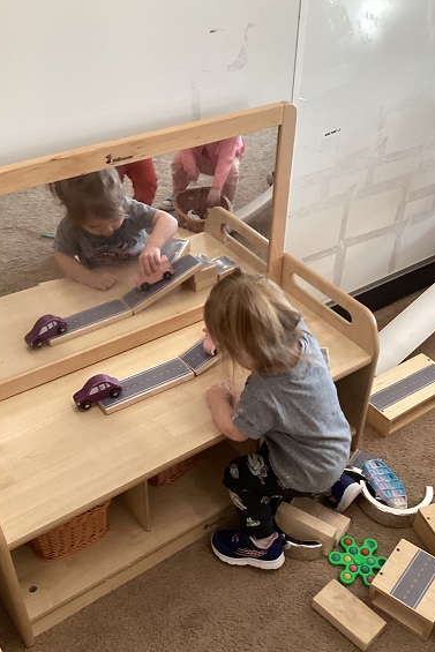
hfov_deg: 35.0
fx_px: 688
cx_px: 260
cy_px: 364
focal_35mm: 38
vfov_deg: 50.6
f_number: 2.4
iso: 200
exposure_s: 1/60
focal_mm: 3.3
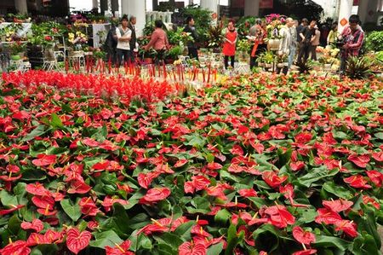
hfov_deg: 53.2
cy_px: 128
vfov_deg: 36.8
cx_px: 192
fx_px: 383
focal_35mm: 36
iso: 320
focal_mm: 24
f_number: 3.8
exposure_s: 1/500
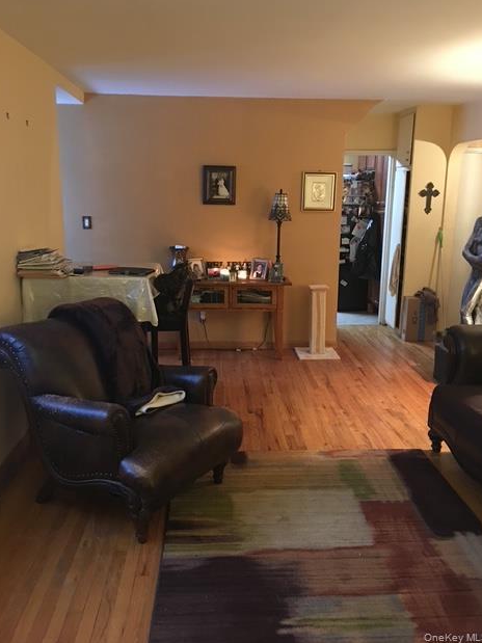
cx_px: 242
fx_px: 557
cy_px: 313
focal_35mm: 30
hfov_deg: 46.8
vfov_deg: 60.0
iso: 100
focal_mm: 4.15
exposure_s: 1/4
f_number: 2.2
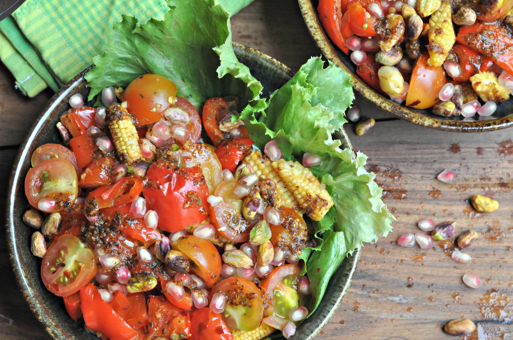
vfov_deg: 18.1
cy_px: 170
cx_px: 256
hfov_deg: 27.0
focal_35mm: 75
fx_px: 1067
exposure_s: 1/200
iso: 1000
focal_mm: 50
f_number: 7.1
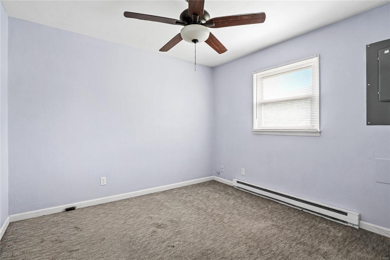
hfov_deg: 96.7
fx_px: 173
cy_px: 130
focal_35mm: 16
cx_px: 195
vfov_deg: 73.7
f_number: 8
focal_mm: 8
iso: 400
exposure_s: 1/8
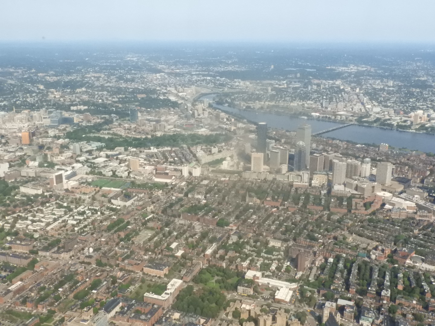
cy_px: 163
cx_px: 218
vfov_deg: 40.7
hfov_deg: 52.6
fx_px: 440
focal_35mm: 35
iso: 1600
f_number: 6.7
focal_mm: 6.3
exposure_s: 1/2000
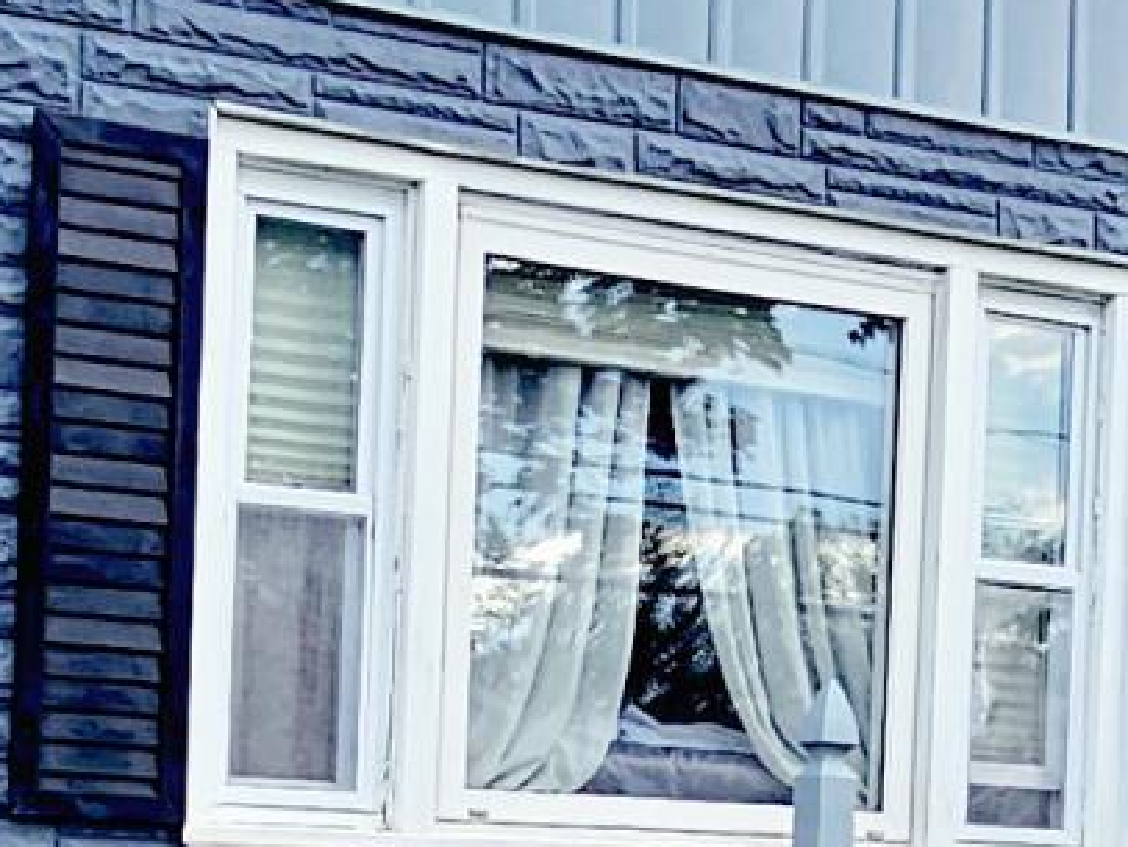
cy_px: 930
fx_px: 3130
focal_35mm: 96
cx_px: 583
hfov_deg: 20.4
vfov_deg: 15.0
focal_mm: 2.2
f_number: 2.2
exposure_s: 1/1000
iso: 50
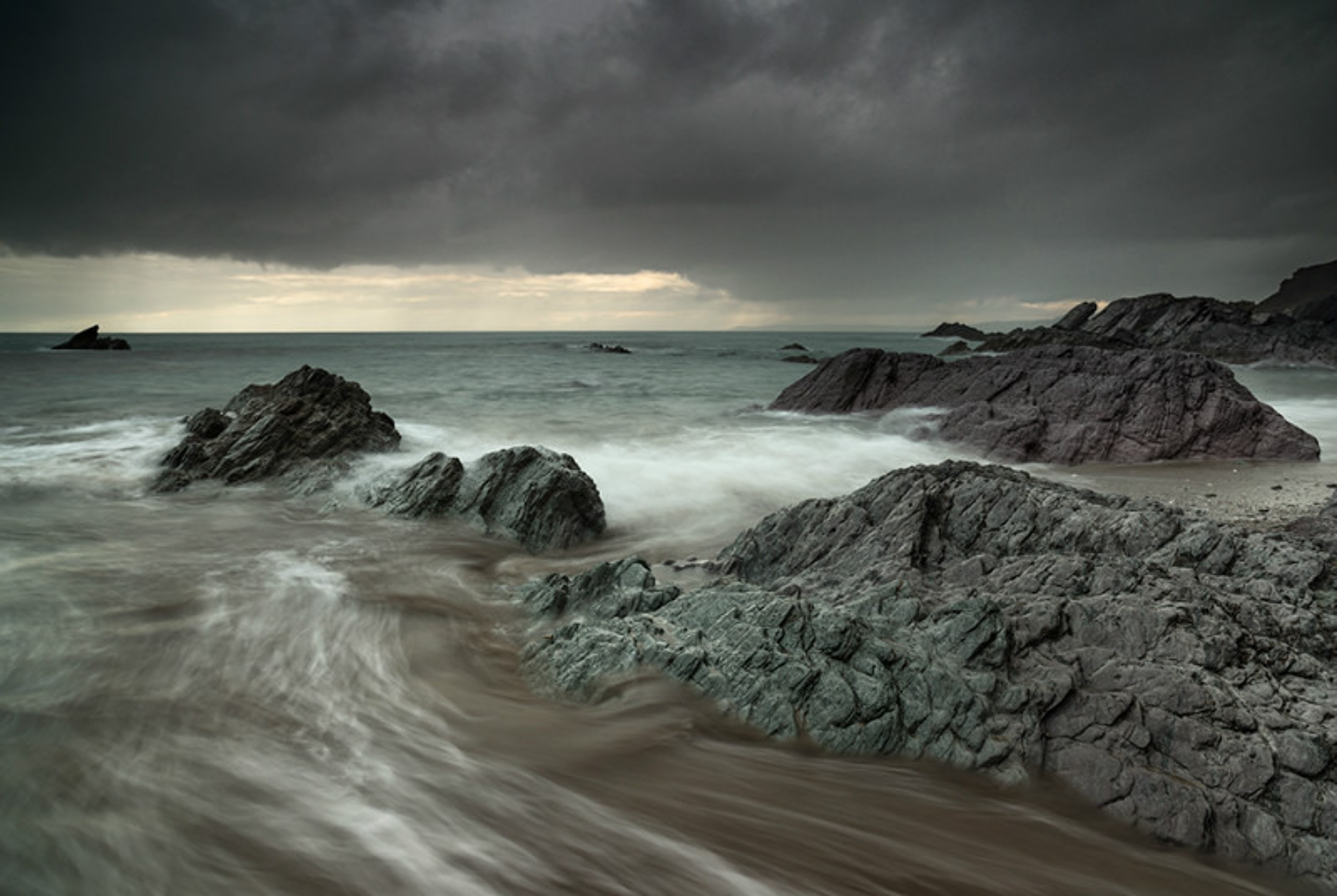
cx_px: 668
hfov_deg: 81.1
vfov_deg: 59.7
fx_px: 781
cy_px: 448
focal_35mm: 21
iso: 100
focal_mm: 21
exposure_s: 1.3
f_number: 9
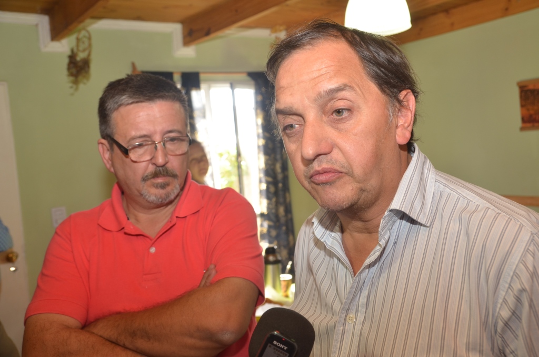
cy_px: 178
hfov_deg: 32.0
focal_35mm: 63
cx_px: 270
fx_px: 941
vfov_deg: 21.5
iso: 400
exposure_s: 1/60
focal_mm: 42
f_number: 5.6
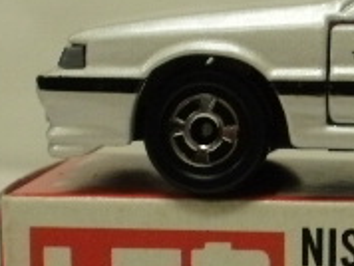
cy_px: 274
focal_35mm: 158
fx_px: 1618
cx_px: 463
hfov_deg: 12.1
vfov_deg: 9.3
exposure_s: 1/15
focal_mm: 7.7
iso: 125
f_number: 4
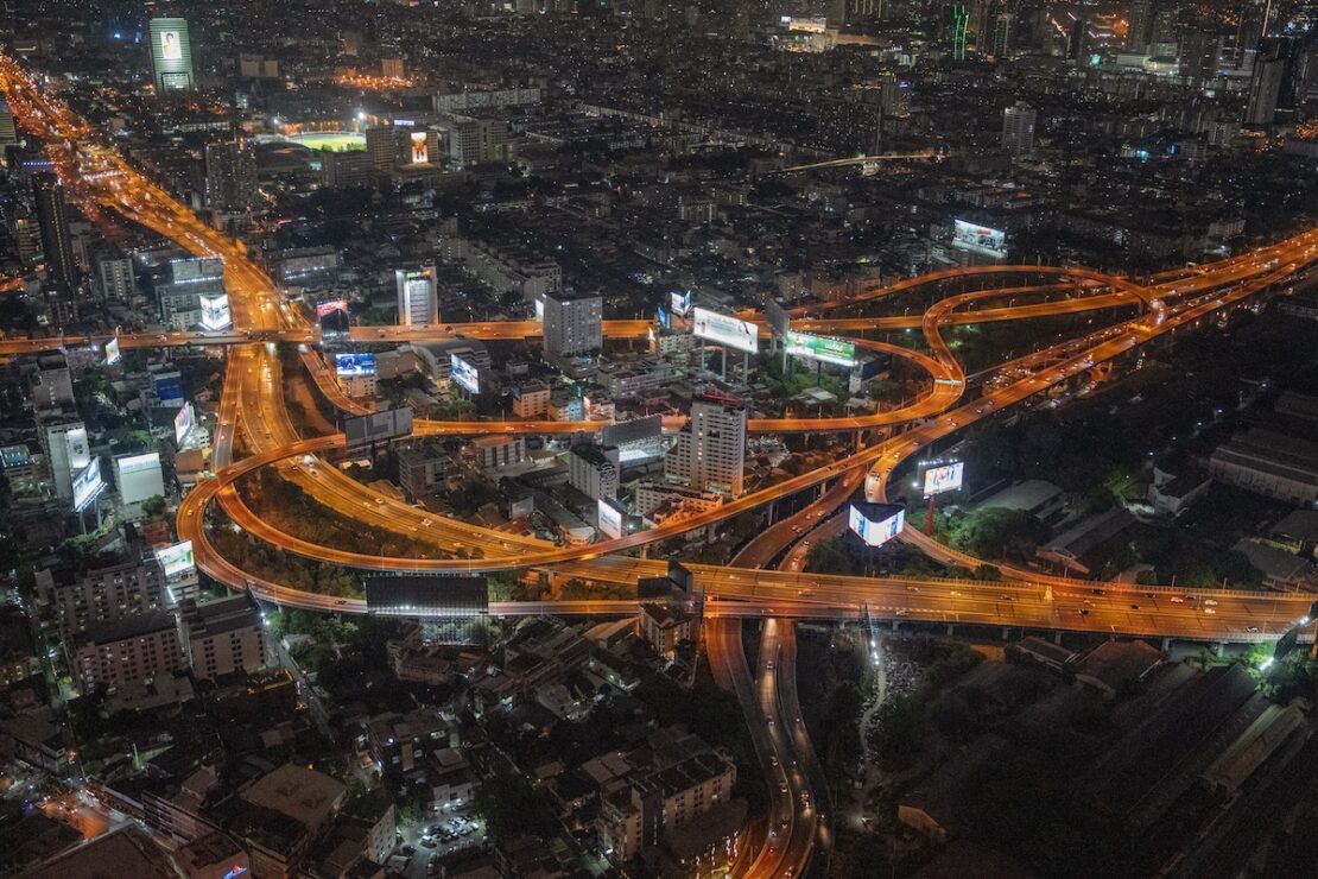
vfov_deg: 37.5
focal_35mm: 35
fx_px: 1296
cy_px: 440
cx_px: 659
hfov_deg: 53.9
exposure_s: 1/160
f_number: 2.8
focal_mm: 35.4
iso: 12800
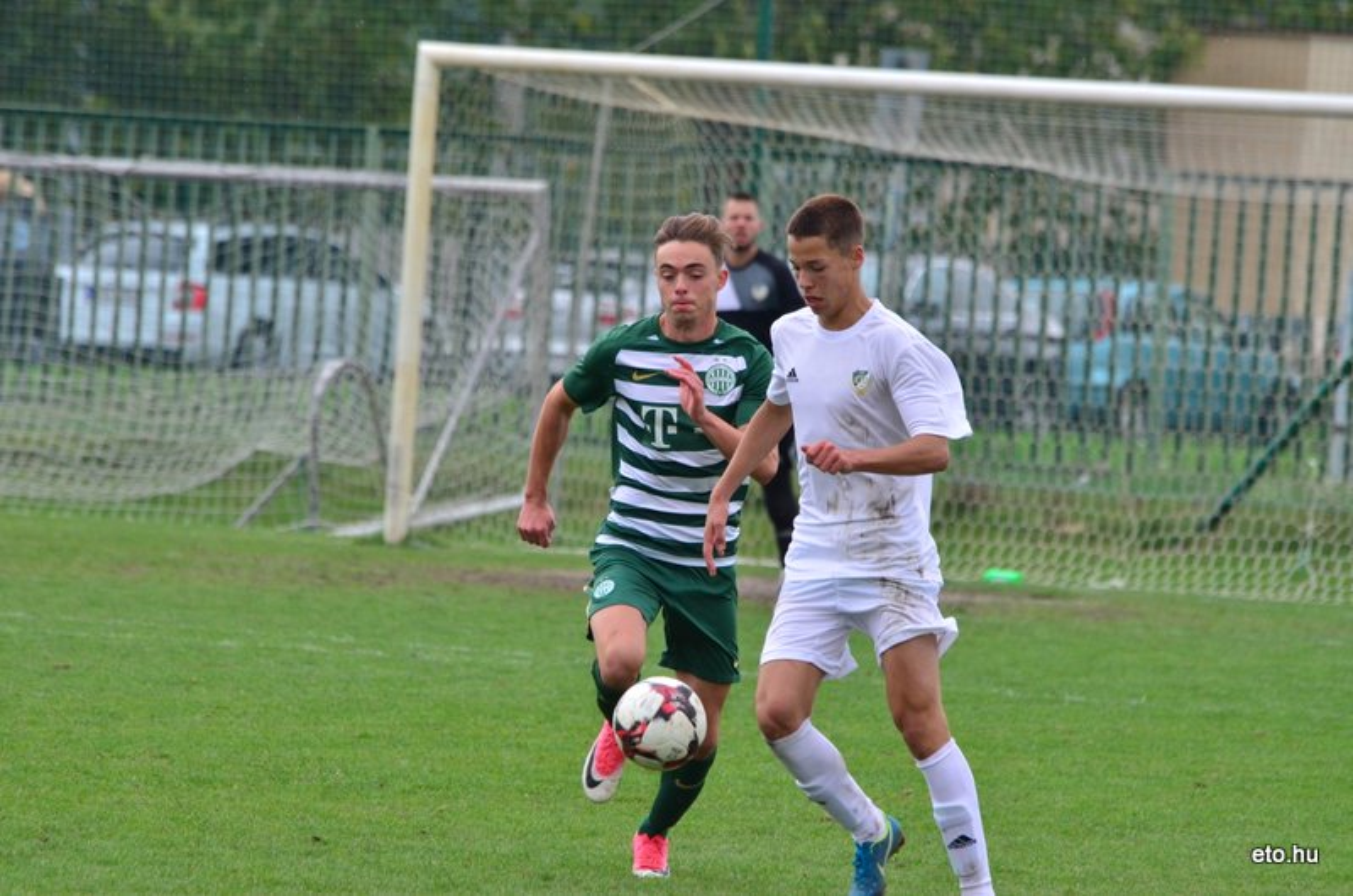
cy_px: 448
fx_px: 15191
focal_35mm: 405
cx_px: 676
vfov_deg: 3.4
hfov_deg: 5.1
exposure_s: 1/1000
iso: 1000
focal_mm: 270
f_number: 7.1
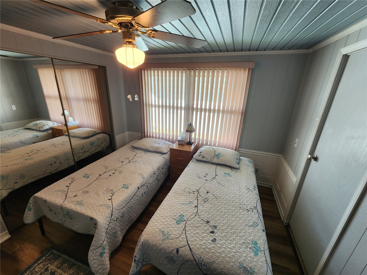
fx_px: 138
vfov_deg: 89.9
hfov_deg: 106.2
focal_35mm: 13
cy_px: 138
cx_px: 184
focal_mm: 2.2
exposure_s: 1/60
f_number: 2.2
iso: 125
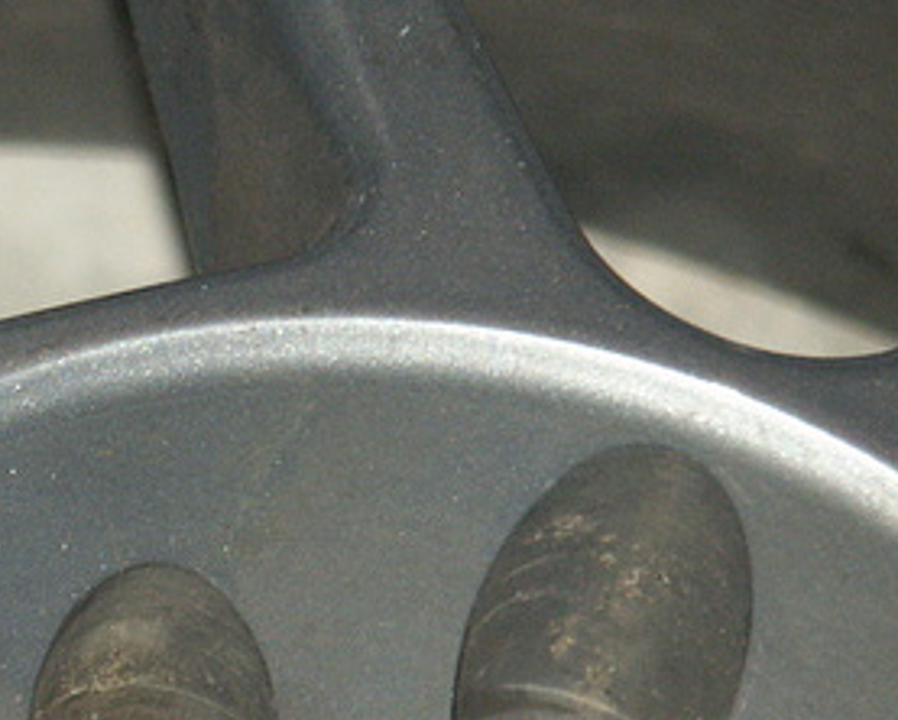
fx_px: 14974
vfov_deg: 2.8
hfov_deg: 3.4
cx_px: -178
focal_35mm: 563
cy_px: 405
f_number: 3.5
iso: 200
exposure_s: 1/180
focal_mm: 50.69
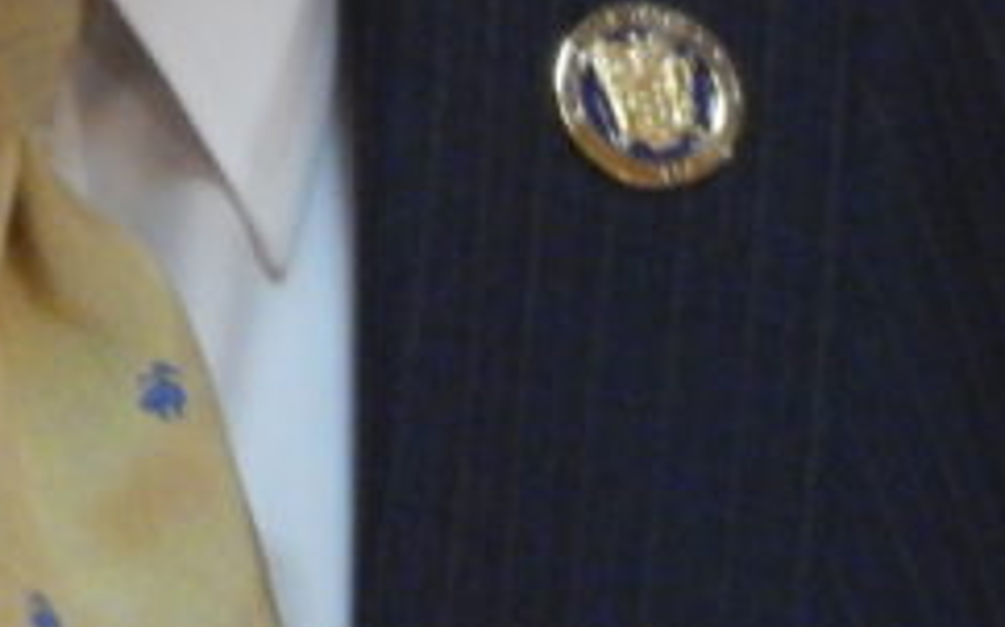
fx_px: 82924
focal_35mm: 3029
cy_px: -772
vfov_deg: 0.4
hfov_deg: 0.7
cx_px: 120
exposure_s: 1/13
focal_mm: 120
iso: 800
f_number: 5.8
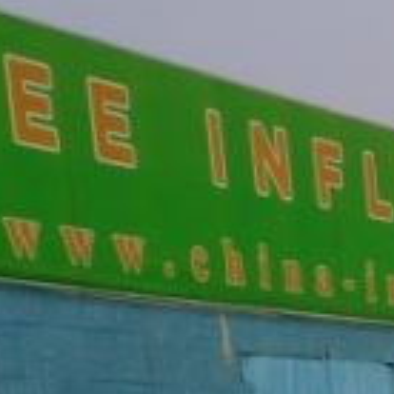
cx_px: 1305
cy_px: 924
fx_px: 1944
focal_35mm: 151
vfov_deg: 10.2
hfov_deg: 8.8
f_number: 10
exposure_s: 1/160
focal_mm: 16
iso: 100
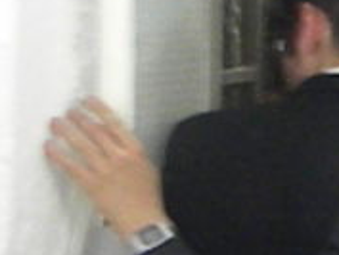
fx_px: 2038
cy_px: 232
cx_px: 793
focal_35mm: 208
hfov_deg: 8.7
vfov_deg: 7.1
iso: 720
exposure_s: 1/44.1
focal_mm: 6.4
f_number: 3.7
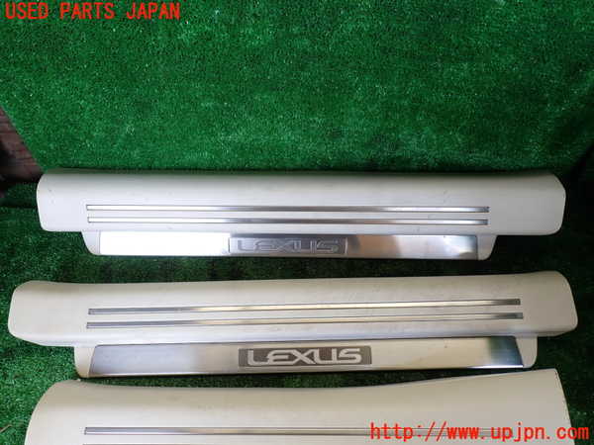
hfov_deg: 69.4
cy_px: 222
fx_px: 429
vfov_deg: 54.9
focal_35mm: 25
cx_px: 297
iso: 100
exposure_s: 1/80
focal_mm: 4.5
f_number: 2.8
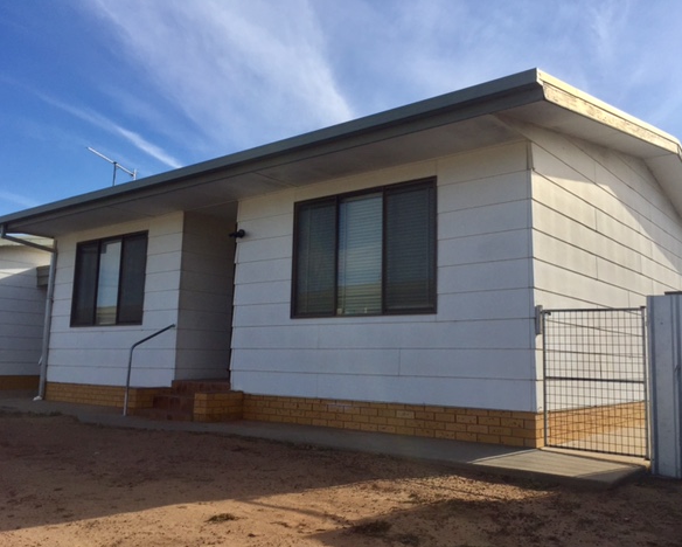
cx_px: 355
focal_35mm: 31
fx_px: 626
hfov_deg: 57.1
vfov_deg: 47.2
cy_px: 278
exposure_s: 1/3049
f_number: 2.2
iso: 32
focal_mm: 4.15
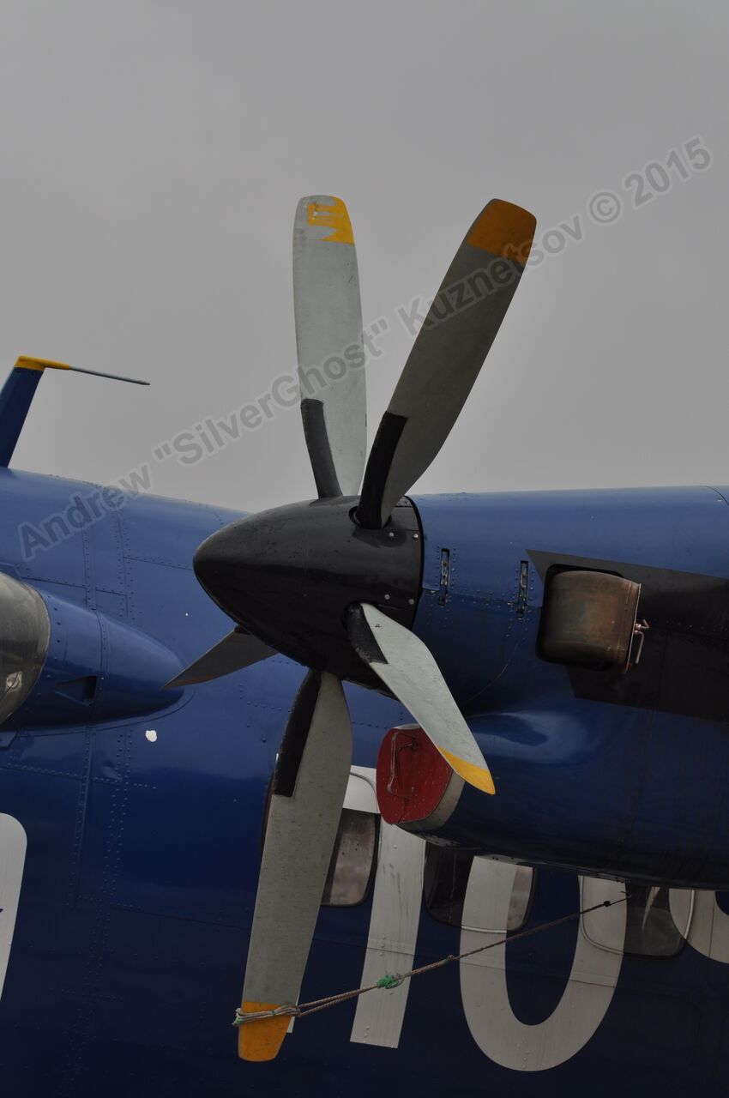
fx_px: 5299
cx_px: 364
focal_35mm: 174
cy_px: 549
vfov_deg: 11.8
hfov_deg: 7.9
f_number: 8
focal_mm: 116
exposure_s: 1/100
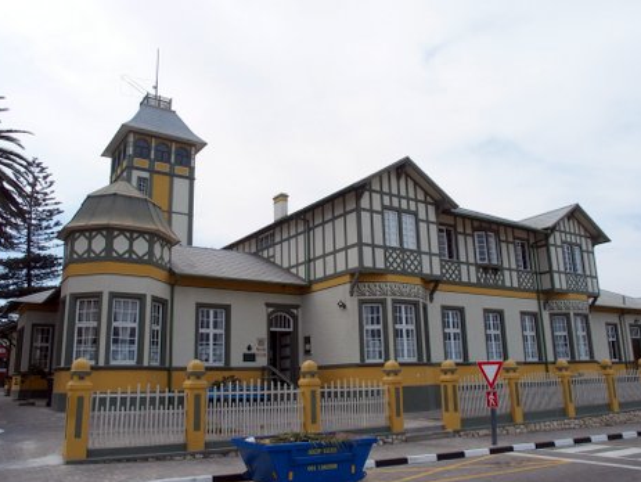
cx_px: 314
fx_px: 537
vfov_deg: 48.3
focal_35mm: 29
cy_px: 248
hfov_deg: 61.6
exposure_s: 1/800
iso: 100
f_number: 5
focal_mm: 6
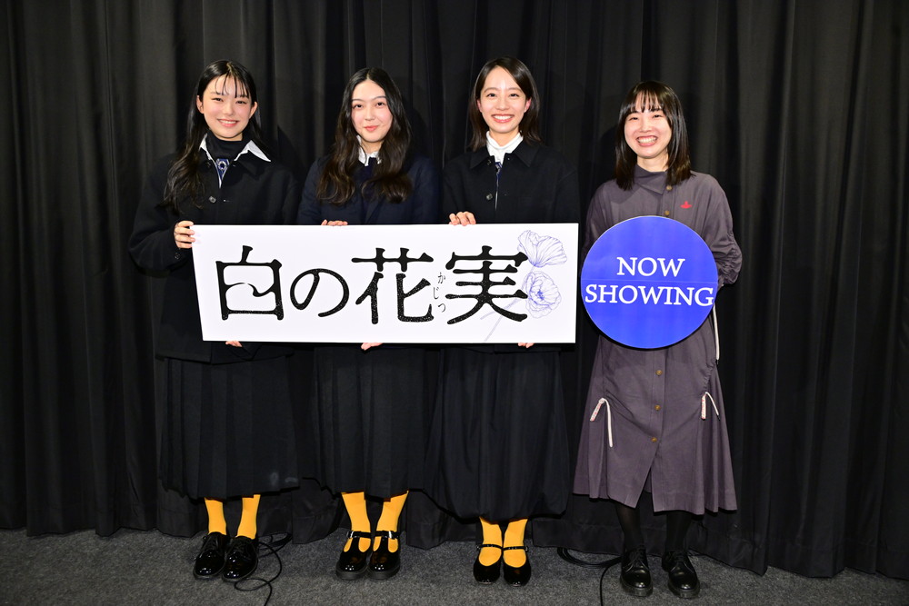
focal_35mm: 33
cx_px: 454
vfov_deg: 40.0
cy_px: 303
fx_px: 833
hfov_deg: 57.2
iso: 2500
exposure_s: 1/200
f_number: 4.8
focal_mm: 33
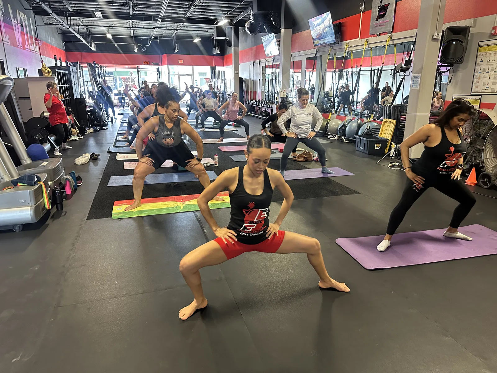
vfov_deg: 56.8
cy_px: 186
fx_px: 345
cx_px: 248
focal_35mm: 24
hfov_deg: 71.6
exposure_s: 1/60
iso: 500
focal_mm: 6.86
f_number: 1.78
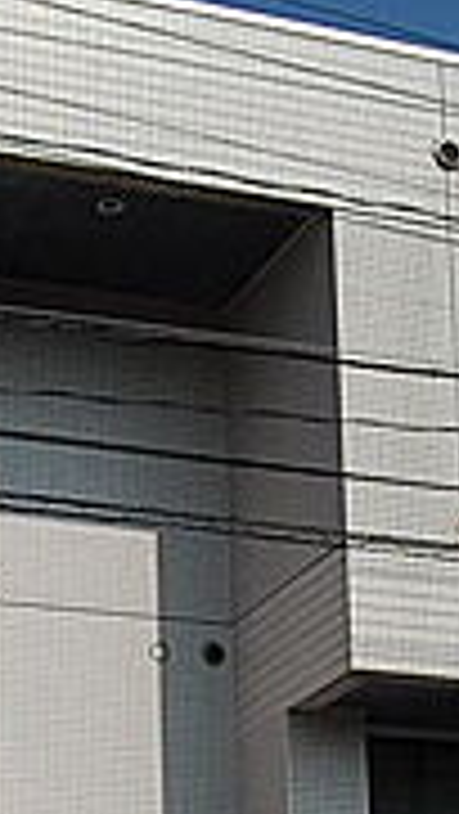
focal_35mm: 111
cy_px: 798
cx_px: 338
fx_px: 2398
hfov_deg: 10.9
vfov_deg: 18.8
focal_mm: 20
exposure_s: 1/500
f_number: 11
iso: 200
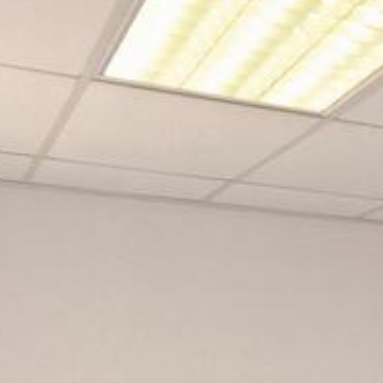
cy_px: 522
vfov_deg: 18.3
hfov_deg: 15.3
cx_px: 805
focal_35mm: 87
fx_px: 1089
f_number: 1.8
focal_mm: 5.54
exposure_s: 1/100
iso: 64
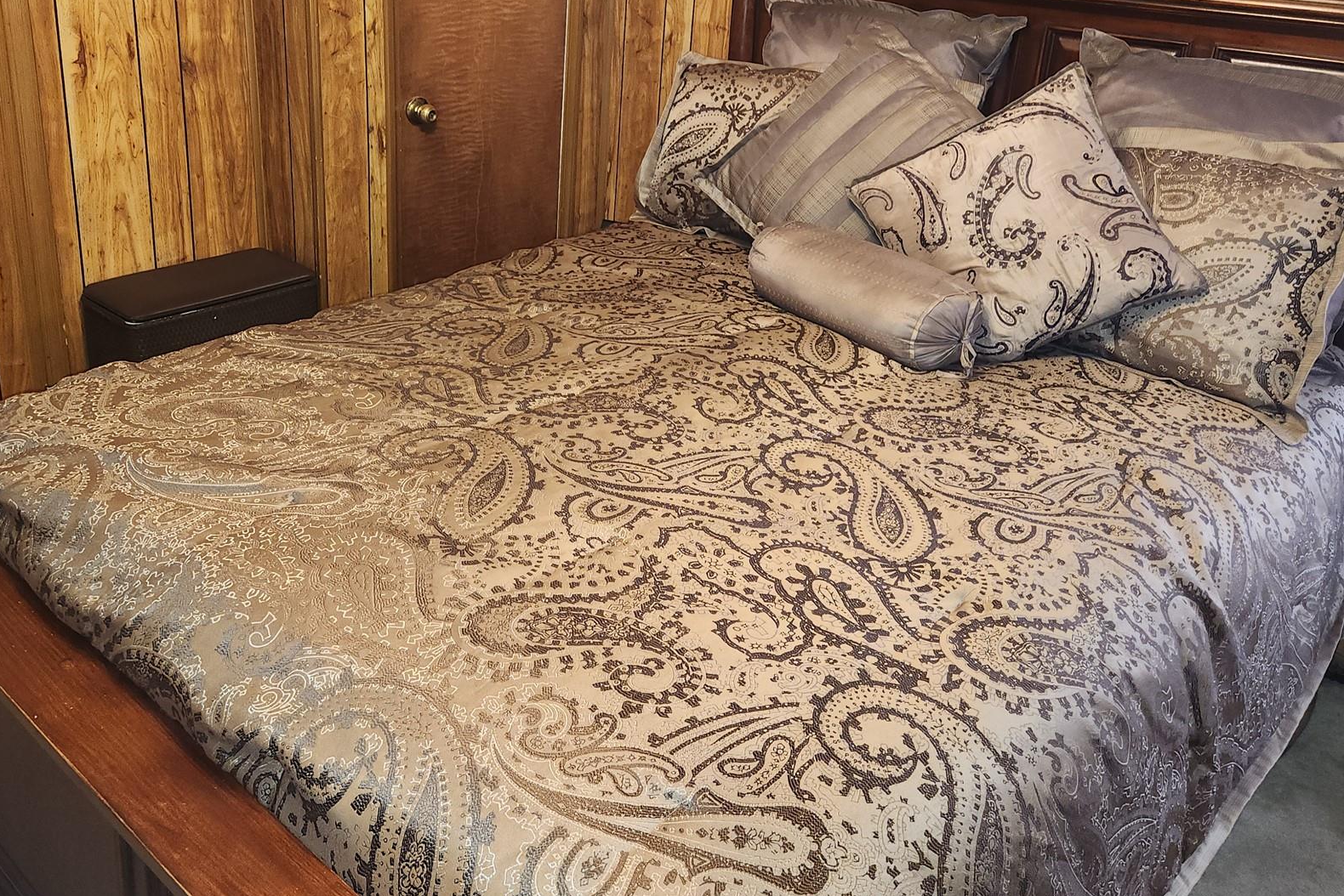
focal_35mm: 31
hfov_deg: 60.1
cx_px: 595
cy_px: 294
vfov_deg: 41.8
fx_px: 1157
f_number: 1.8
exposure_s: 1/13
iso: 125
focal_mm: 5.4
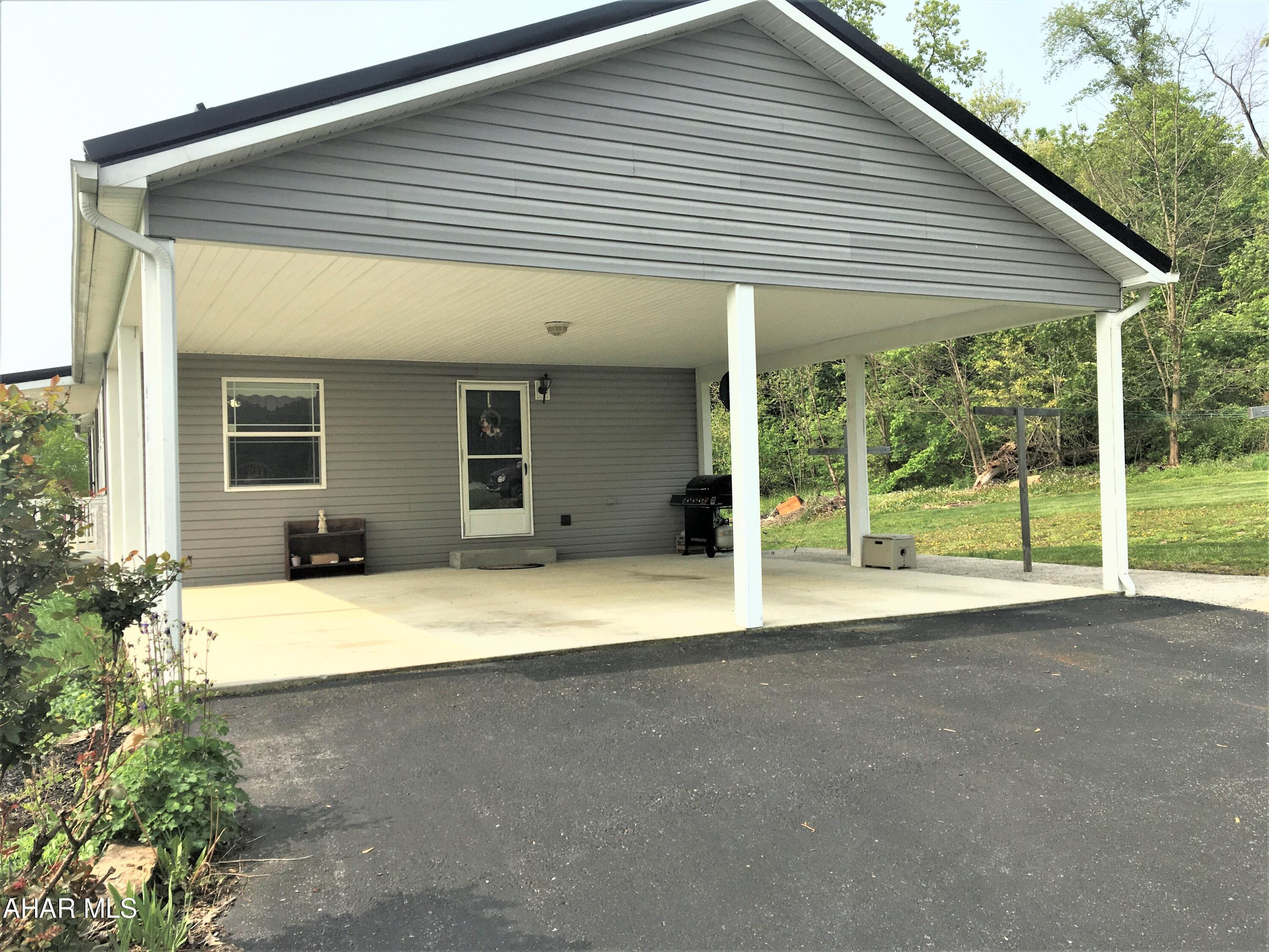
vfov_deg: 48.2
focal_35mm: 29
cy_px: 476
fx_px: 1063
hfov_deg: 61.7
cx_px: 634
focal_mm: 4.15
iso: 25
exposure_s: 1/1261
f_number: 2.2
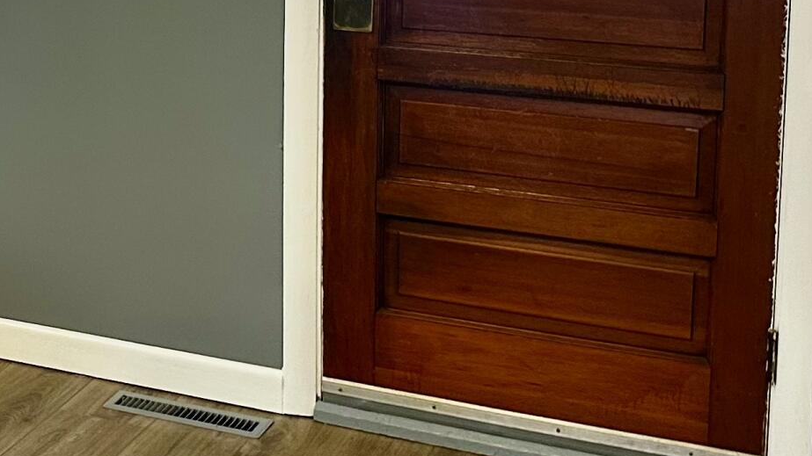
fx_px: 1830
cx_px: -117
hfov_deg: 23.3
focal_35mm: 85
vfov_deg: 13.9
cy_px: -33
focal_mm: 6.86
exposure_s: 1/60
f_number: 1.78
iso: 200
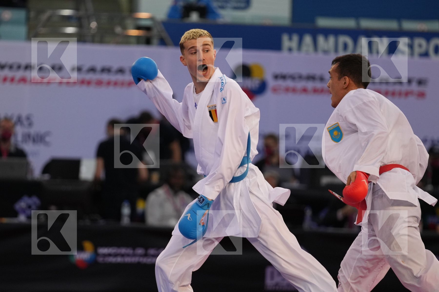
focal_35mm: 300
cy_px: 146
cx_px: 220
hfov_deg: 6.9
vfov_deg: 4.6
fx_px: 3658
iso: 1600
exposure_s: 1/1000
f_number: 2.8
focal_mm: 200
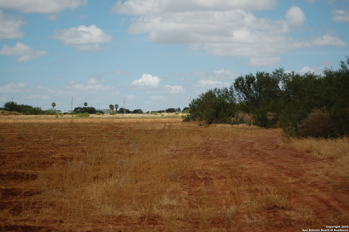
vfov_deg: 16.5
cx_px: 174
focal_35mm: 82
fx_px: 799
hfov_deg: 24.6
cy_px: 116
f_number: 4
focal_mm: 55
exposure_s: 1/2000
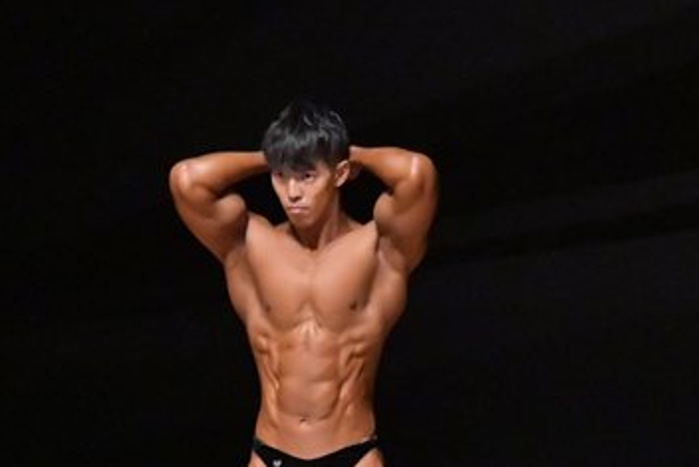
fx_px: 9615
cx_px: 275
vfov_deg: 2.8
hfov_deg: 4.2
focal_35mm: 495
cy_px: 463
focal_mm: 150
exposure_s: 1/400
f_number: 5.6
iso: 12800
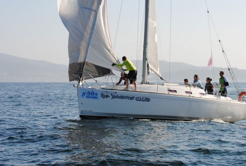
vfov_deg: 12.7
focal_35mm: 109
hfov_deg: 18.8
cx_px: 130
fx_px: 744
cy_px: 66
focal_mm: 55
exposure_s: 1/250
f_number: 8
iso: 100
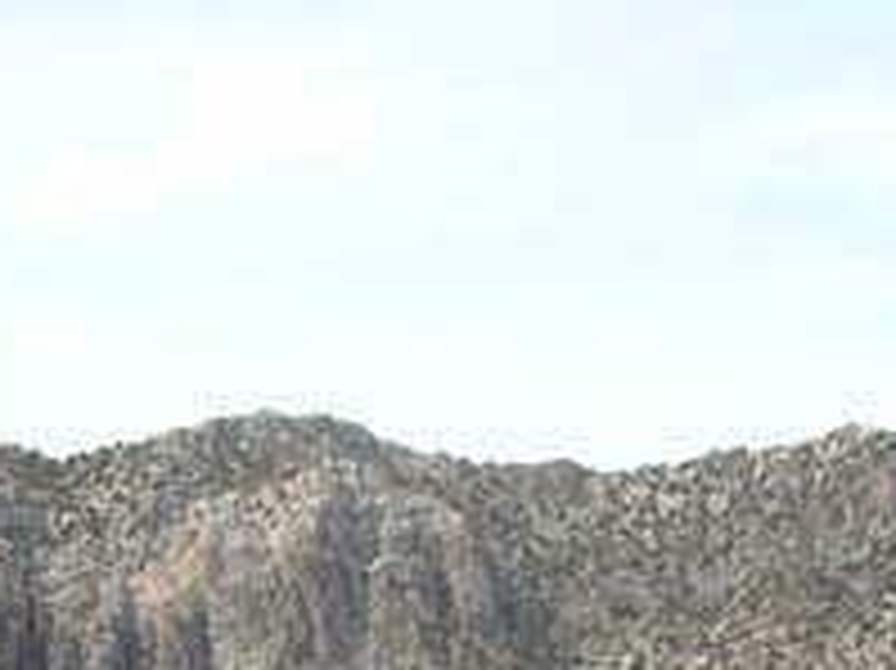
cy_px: 1198
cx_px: 86
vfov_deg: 10.0
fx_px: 3647
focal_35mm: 141
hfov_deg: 13.9
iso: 50
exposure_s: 1/181
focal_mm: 5.8
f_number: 5.6
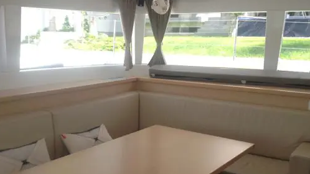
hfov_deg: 42.0
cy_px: 113
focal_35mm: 49
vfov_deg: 24.3
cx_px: 138
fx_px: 403
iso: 50
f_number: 2.4
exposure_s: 1/198
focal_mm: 4.28
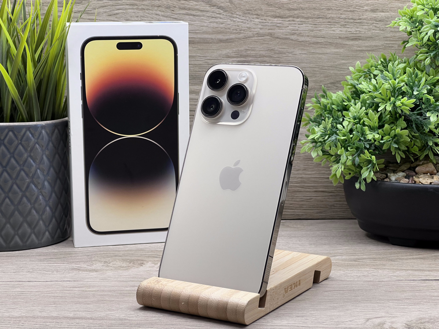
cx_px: 220
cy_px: 164
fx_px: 977
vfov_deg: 19.1
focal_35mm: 77
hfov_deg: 25.3
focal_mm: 9
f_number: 2.8
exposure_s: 1/100
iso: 64
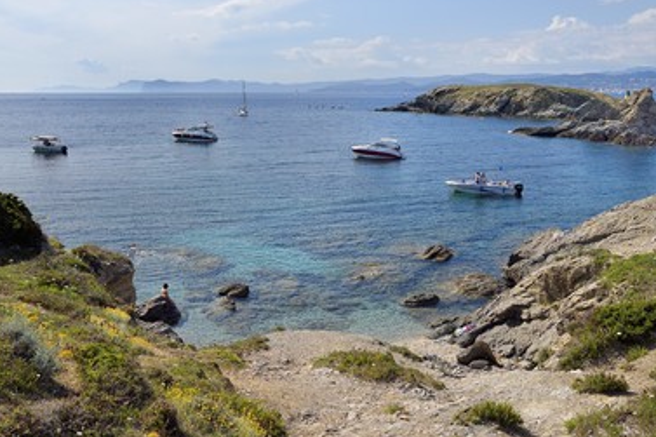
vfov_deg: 35.0
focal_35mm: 38
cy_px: 207
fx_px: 692
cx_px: 330
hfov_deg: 50.7
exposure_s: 1/640
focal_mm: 34
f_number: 9
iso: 200
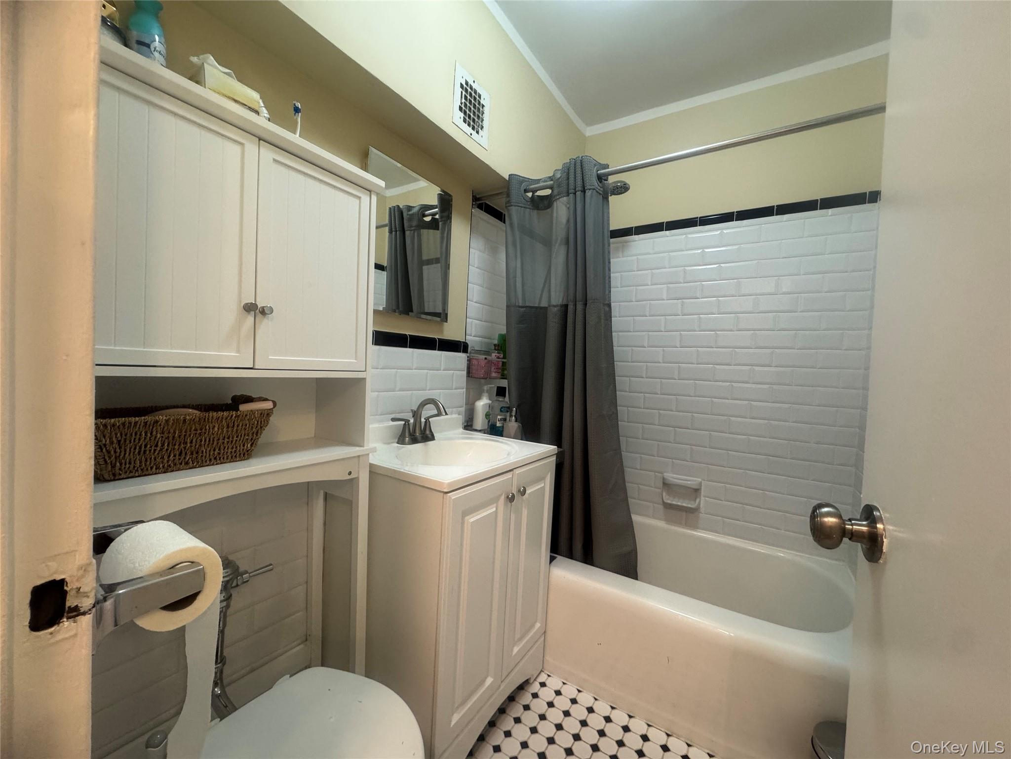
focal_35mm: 14
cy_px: 380
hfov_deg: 102.1
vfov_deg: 85.7
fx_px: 409
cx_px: 506
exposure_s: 1/60
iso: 200
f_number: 2.2
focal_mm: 2.22
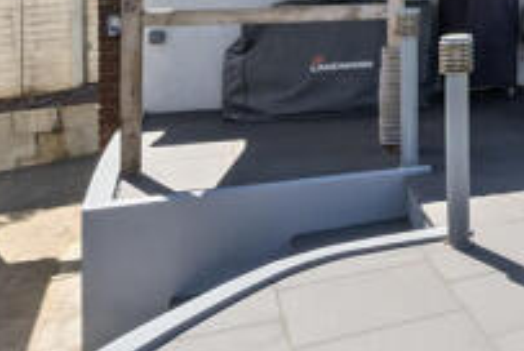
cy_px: -97
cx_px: 814
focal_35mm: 58
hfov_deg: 25.0
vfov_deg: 21.4
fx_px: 845
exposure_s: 1/640
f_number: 8
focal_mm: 12
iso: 400
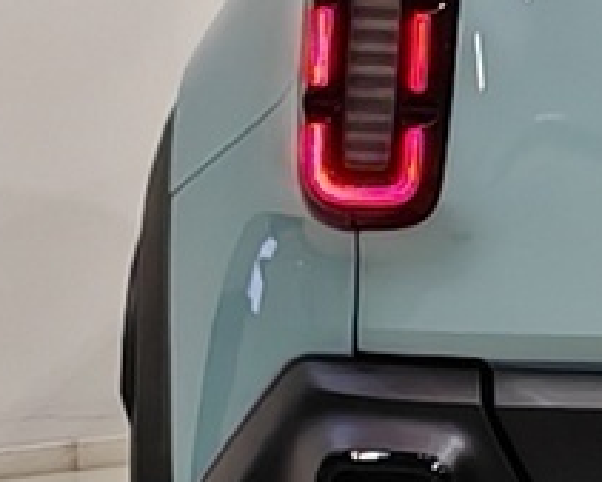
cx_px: 1281
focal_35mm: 333
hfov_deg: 5.7
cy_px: 319
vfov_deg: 4.7
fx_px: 5936
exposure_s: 1/100
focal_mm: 5.4
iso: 80
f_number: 1.6
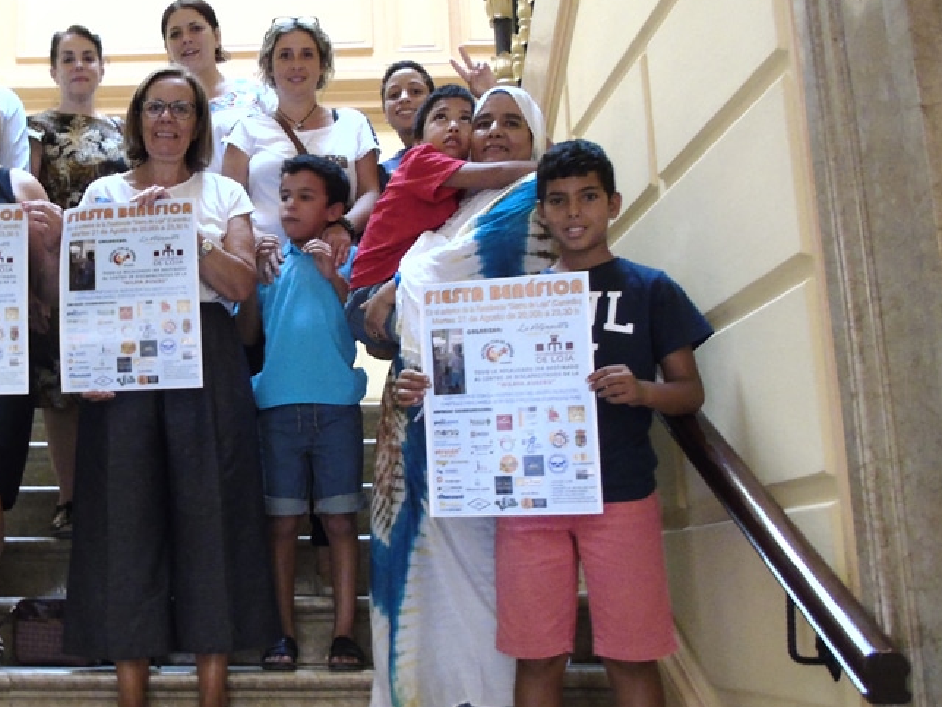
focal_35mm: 44
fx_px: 1197
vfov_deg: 32.9
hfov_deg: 41.3
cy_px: 366
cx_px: 199
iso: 400
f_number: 3.4
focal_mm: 4.4
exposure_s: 1/5
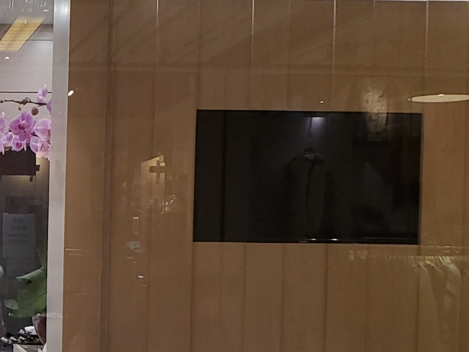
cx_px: -103
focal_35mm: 88
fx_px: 1192
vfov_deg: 16.7
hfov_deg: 20.7
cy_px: 256
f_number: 2.4
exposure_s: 1/100
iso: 200
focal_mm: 4.3
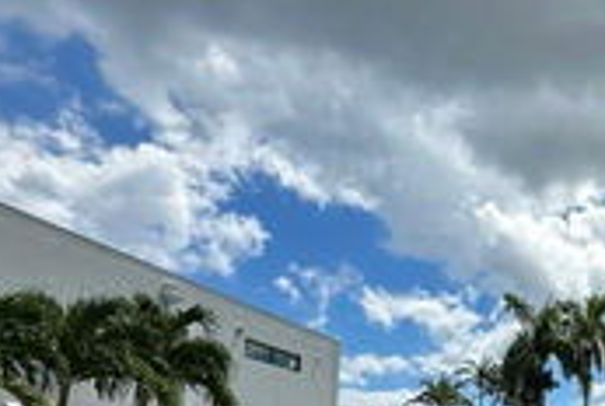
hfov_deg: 36.6
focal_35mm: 43
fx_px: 724
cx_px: 699
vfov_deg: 29.1
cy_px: 416
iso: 50
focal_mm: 2.22
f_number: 2.2
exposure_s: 1/4464
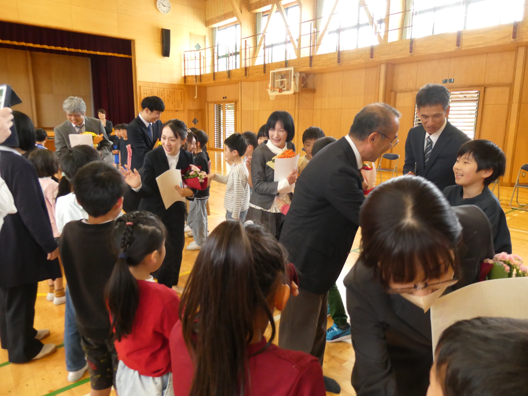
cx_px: 264
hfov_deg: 71.6
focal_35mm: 24
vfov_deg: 56.8
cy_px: 198
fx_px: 366
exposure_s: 1/60
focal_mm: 4.3
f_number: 3.3
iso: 400
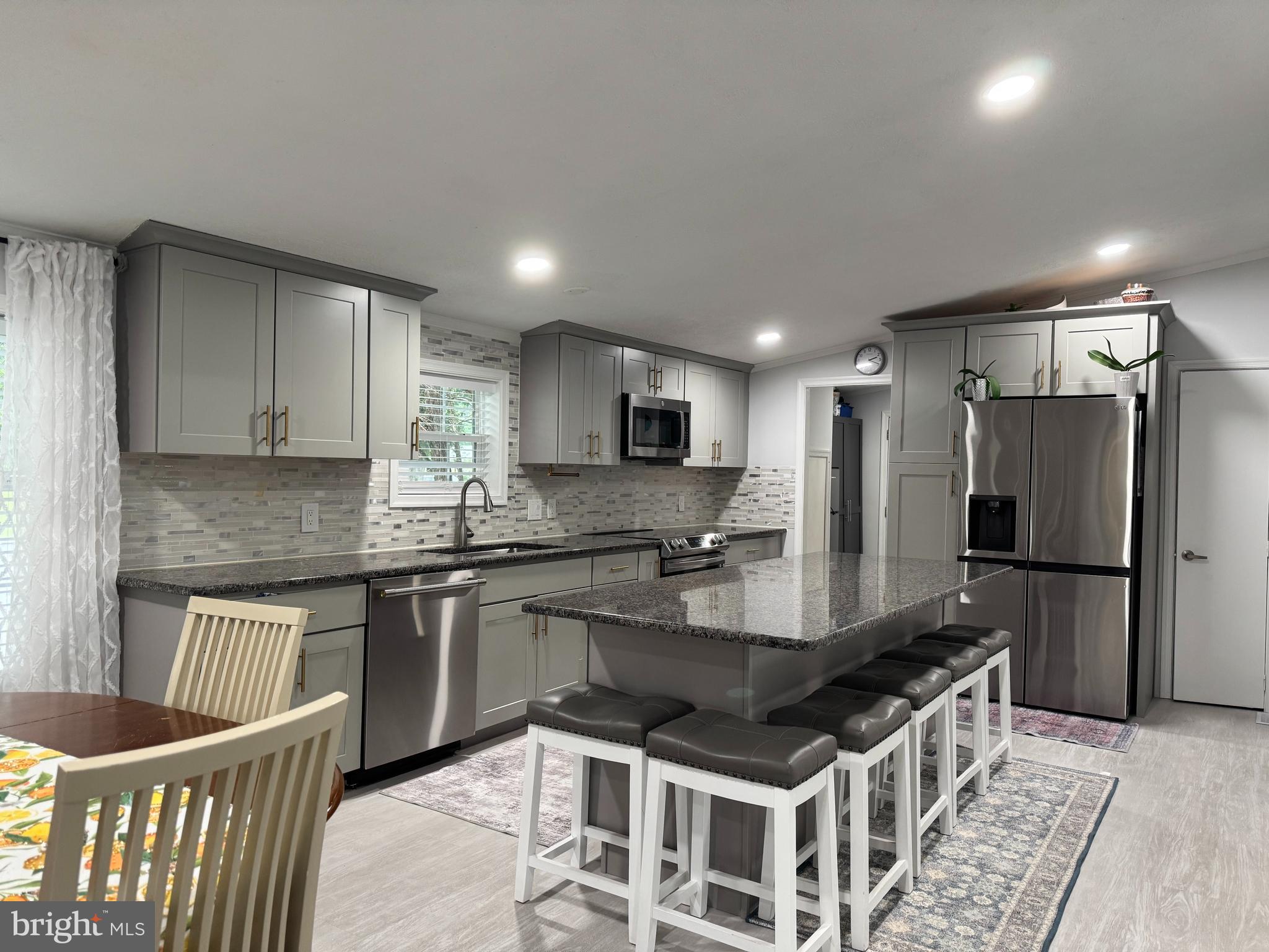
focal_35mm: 24
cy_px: 476
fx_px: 880
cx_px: 634
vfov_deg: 56.8
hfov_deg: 71.6
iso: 200
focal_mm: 6.76
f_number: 1.78
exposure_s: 1/60
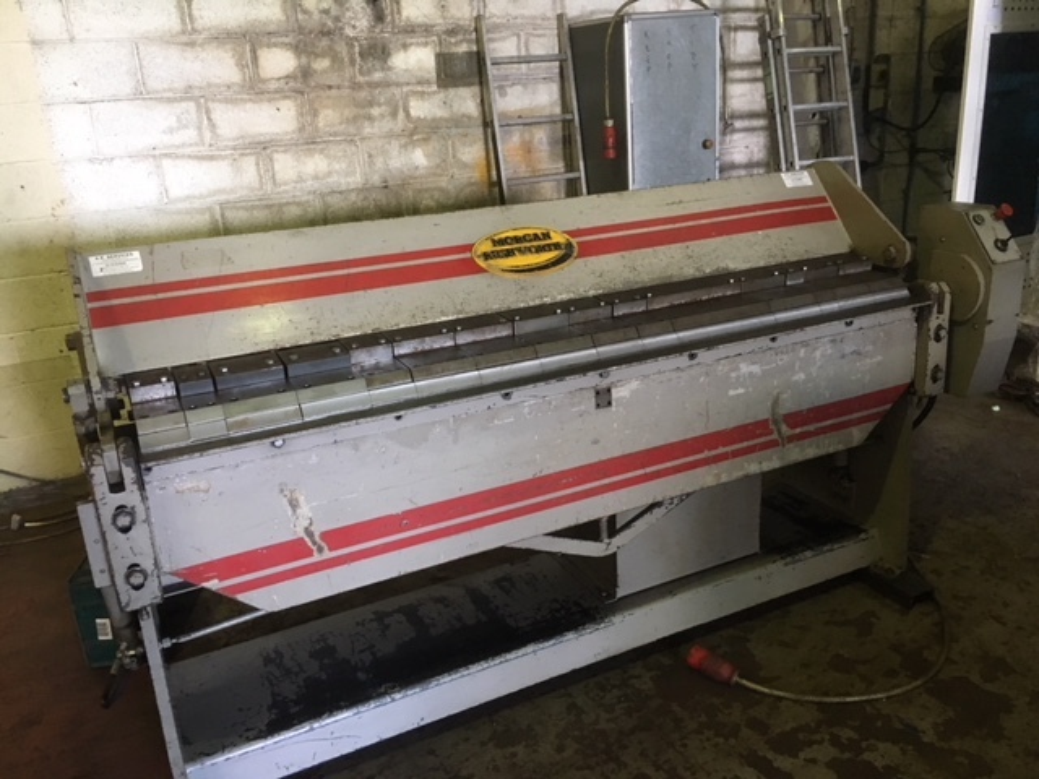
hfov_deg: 61.7
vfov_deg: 48.2
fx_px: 870
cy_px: 390
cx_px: 520
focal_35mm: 29
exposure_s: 1/33
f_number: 2.2
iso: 200
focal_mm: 4.15
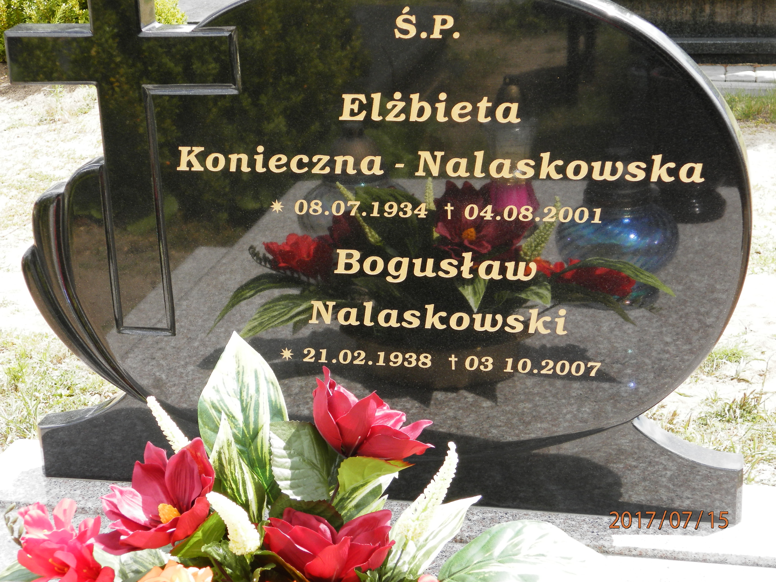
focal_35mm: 68
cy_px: 291
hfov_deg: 28.6
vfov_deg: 21.6
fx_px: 1524
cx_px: 388
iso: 80
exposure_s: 1/160
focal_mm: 12.2
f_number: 4
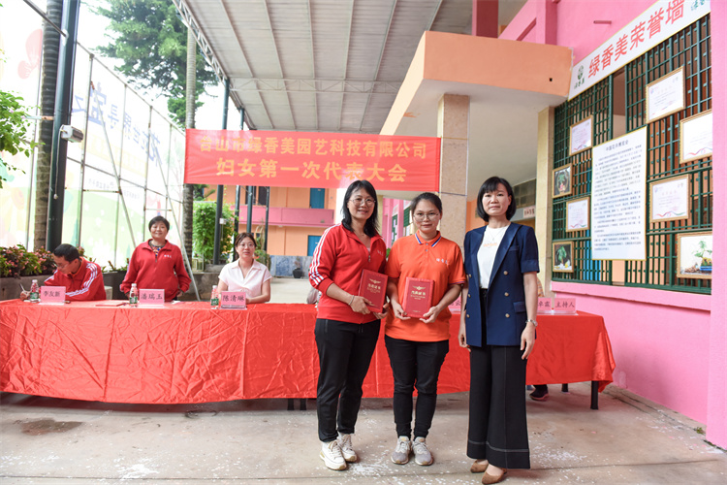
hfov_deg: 73.7
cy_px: 242
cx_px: 364
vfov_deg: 53.1
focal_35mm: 24
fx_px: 485
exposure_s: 1/90
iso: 1100
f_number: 4
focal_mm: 24
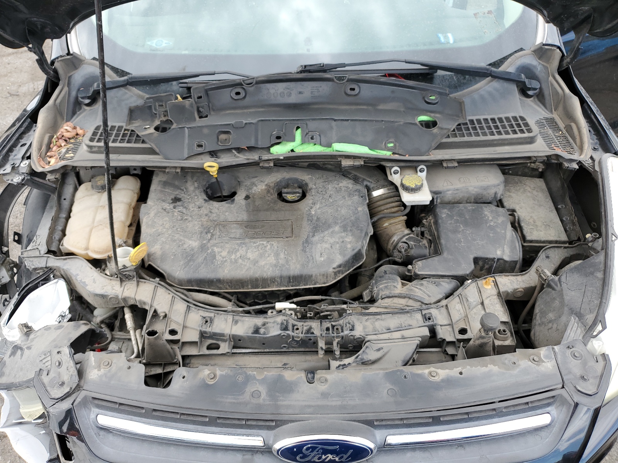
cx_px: 309
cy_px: 232
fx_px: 464
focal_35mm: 26
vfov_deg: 53.1
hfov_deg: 67.3
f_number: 1.5
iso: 50
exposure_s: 1/500
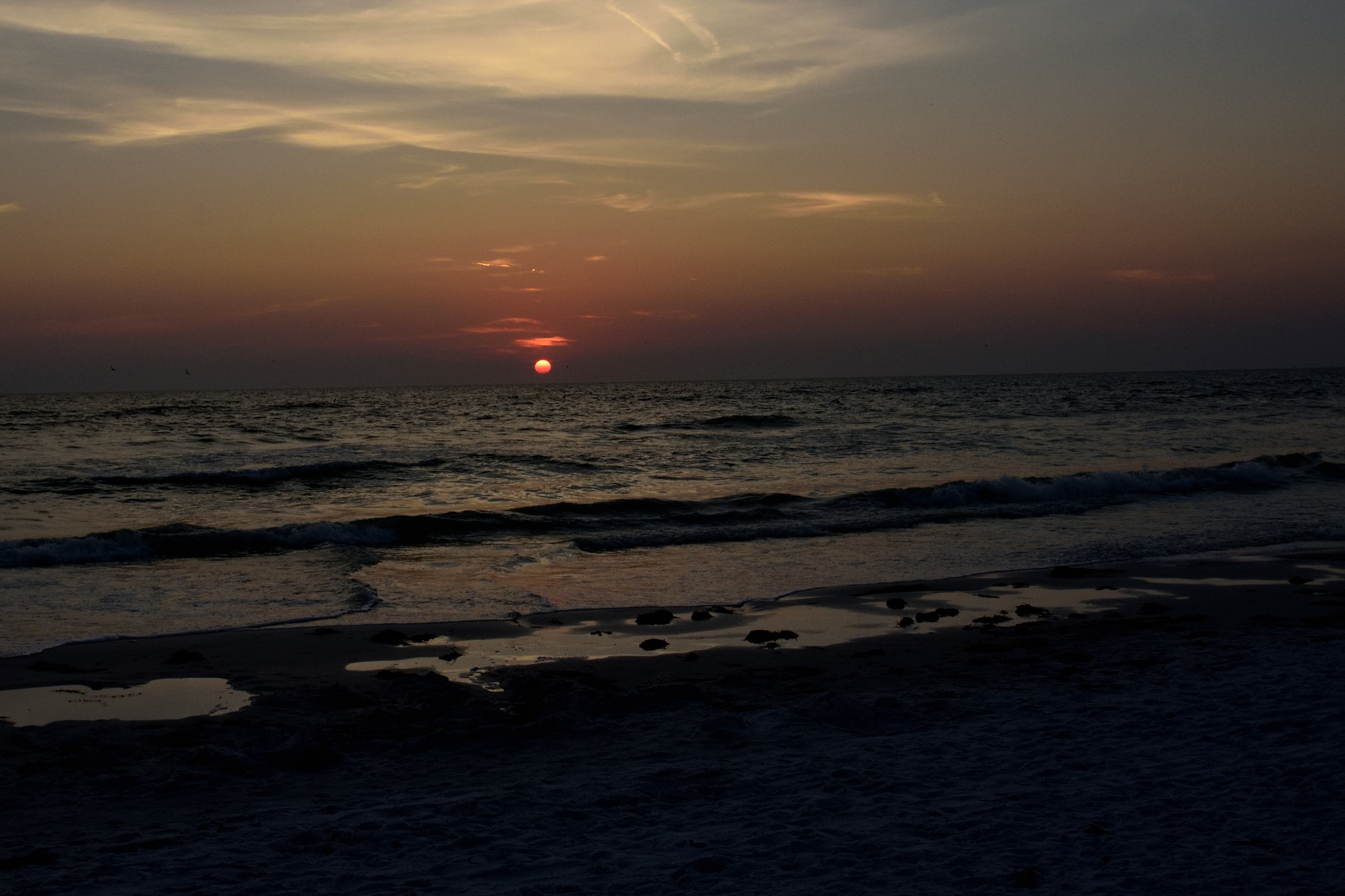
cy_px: 381
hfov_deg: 45.2
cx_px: 536
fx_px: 1606
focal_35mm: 43
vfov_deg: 31.1
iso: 1000
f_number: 6.3
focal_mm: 24
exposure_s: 1/2000
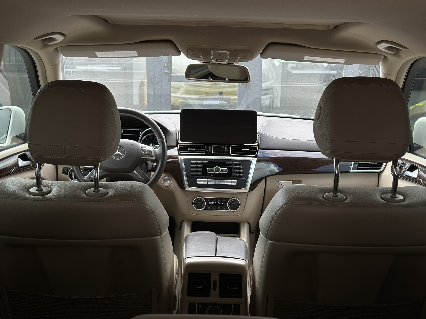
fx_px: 591
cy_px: 160
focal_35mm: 48
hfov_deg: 39.7
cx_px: 213
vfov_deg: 30.3
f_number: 1.78
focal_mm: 6.86
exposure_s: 1/552
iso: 80
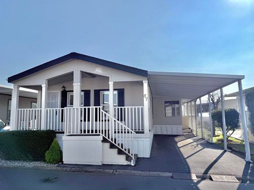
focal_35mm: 24
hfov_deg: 71.6
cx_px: 127
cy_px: 95
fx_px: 176
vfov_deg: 56.8
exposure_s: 1/11905
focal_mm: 6.76
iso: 80
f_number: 1.78
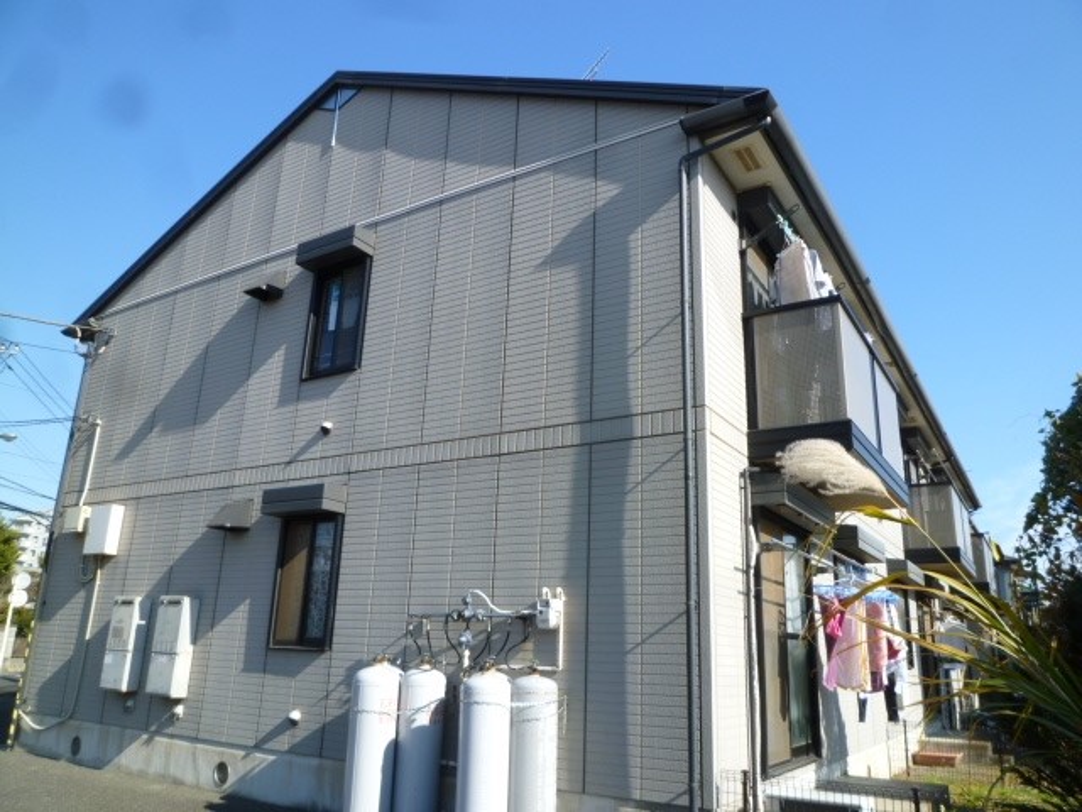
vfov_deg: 54.9
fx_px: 781
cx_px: 541
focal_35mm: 25
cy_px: 406
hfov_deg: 69.4
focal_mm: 4.5
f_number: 4
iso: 80
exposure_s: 1/320
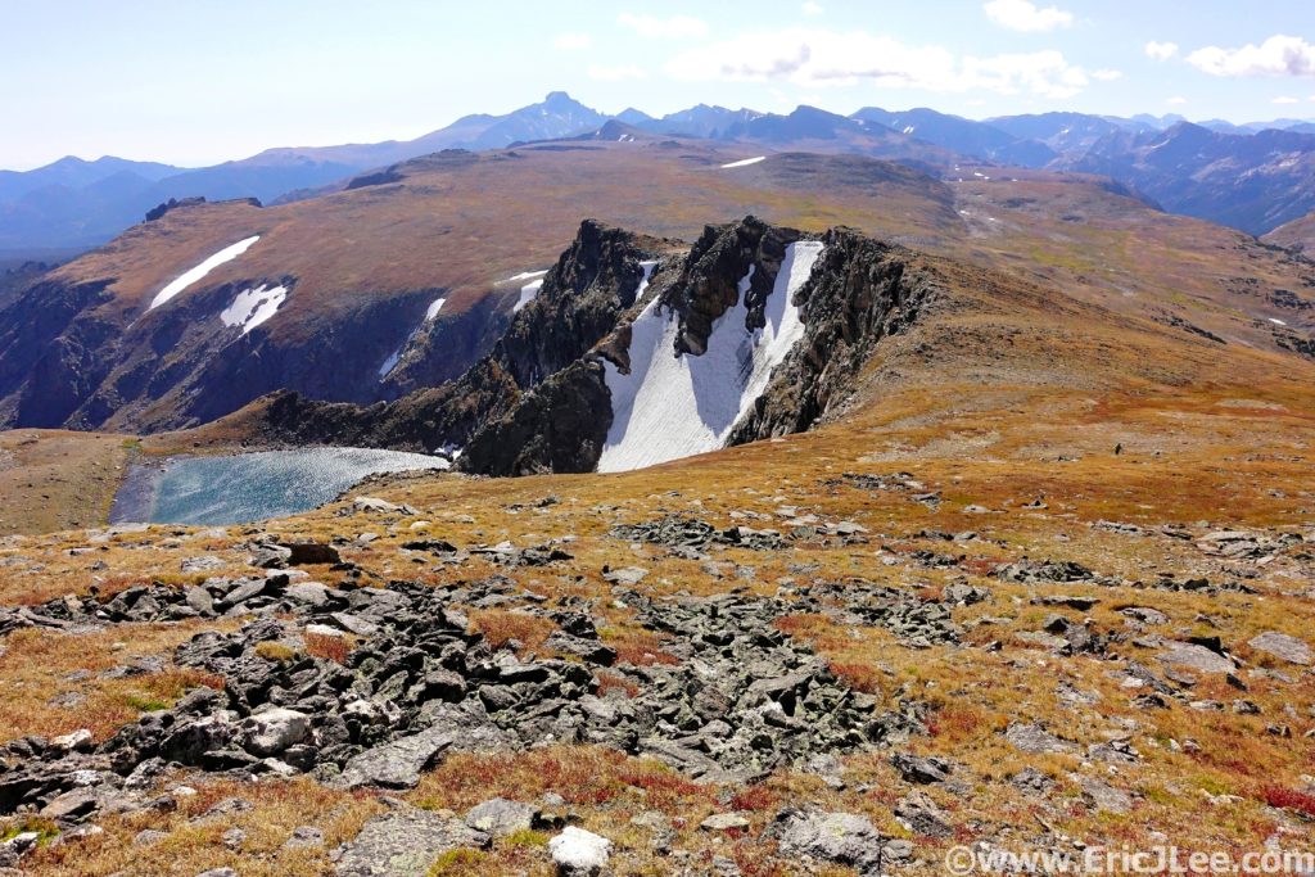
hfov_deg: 73.7
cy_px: 438
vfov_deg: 53.1
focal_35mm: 24
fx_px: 877
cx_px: 658
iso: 800
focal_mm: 8.8
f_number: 7.1
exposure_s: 1/2500
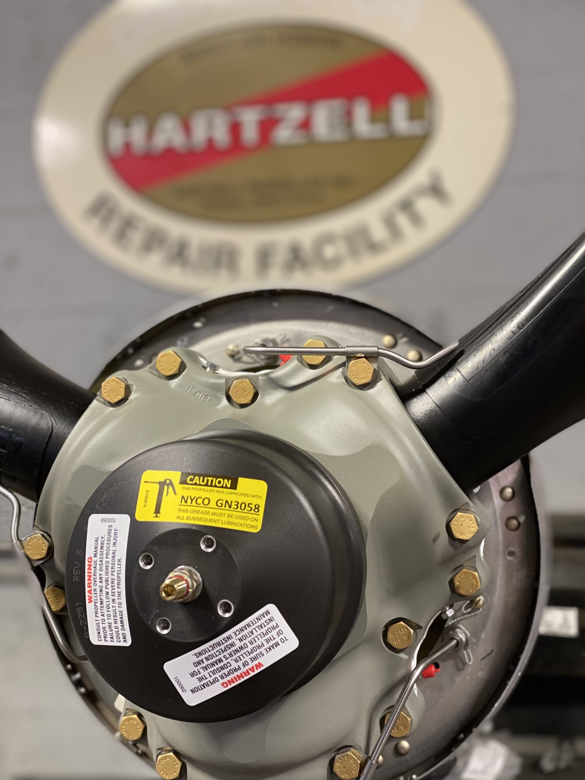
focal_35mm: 52
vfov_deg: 36.8
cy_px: 390
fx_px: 1172
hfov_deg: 28.0
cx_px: 292
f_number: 2
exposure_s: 1/40
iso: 125
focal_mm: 6
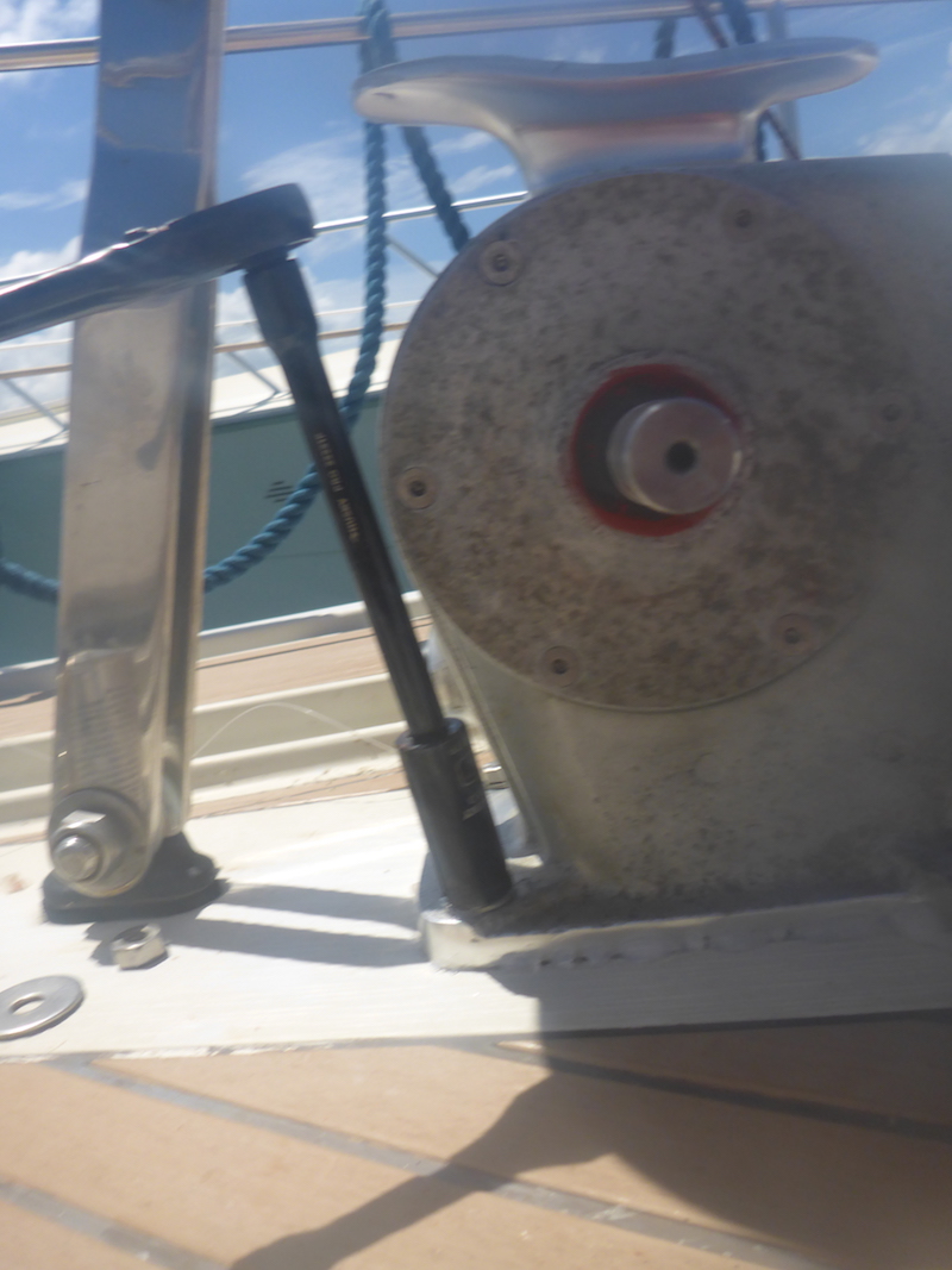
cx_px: 476
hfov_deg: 49.7
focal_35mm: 28
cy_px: 635
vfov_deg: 63.4
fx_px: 1027
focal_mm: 4.9
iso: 125
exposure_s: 1/250
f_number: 10
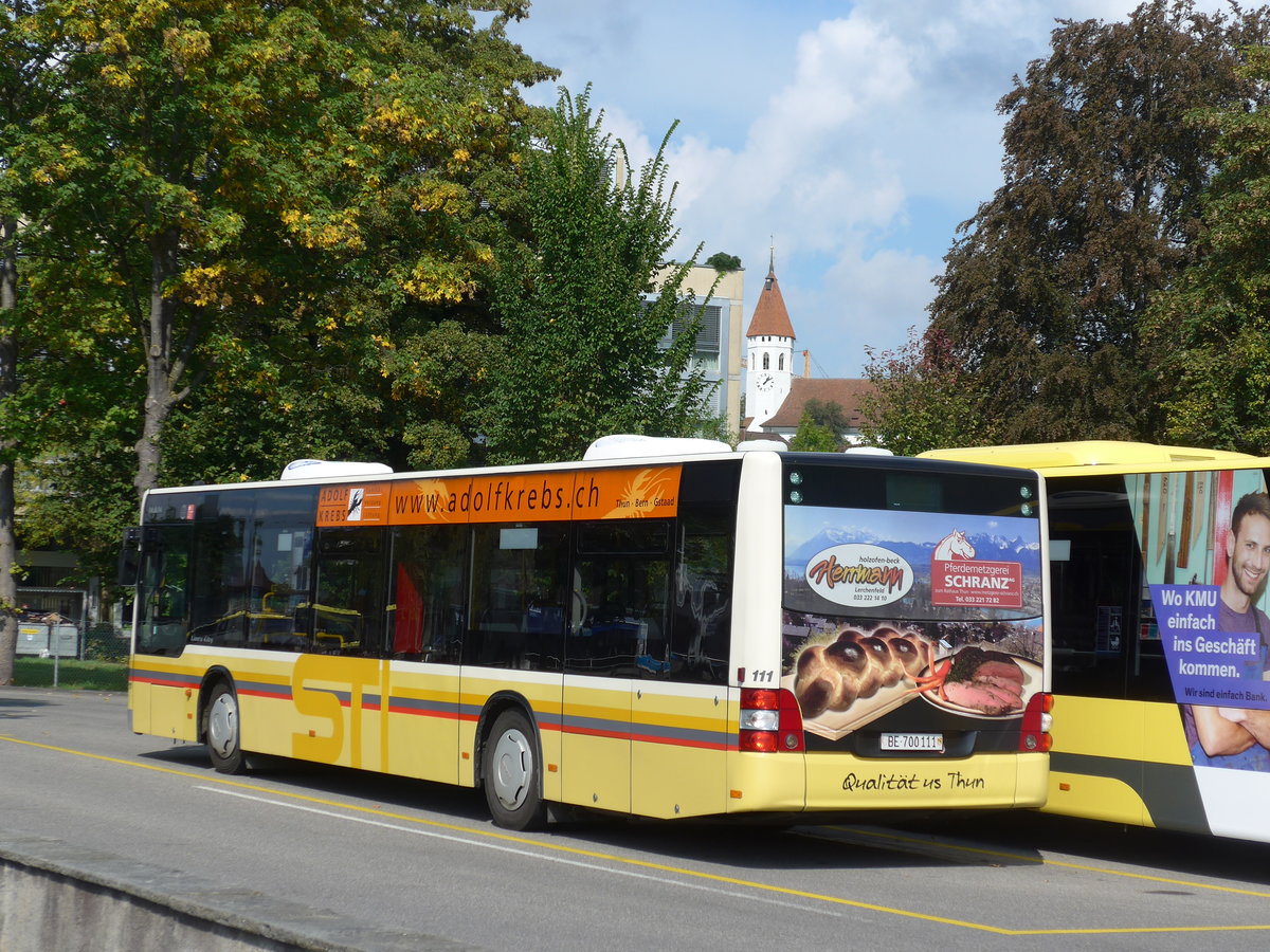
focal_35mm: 74
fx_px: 2715
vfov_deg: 19.9
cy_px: 476
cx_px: 635
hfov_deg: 26.3
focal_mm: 15
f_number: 4.2
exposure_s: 1/1000
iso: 80
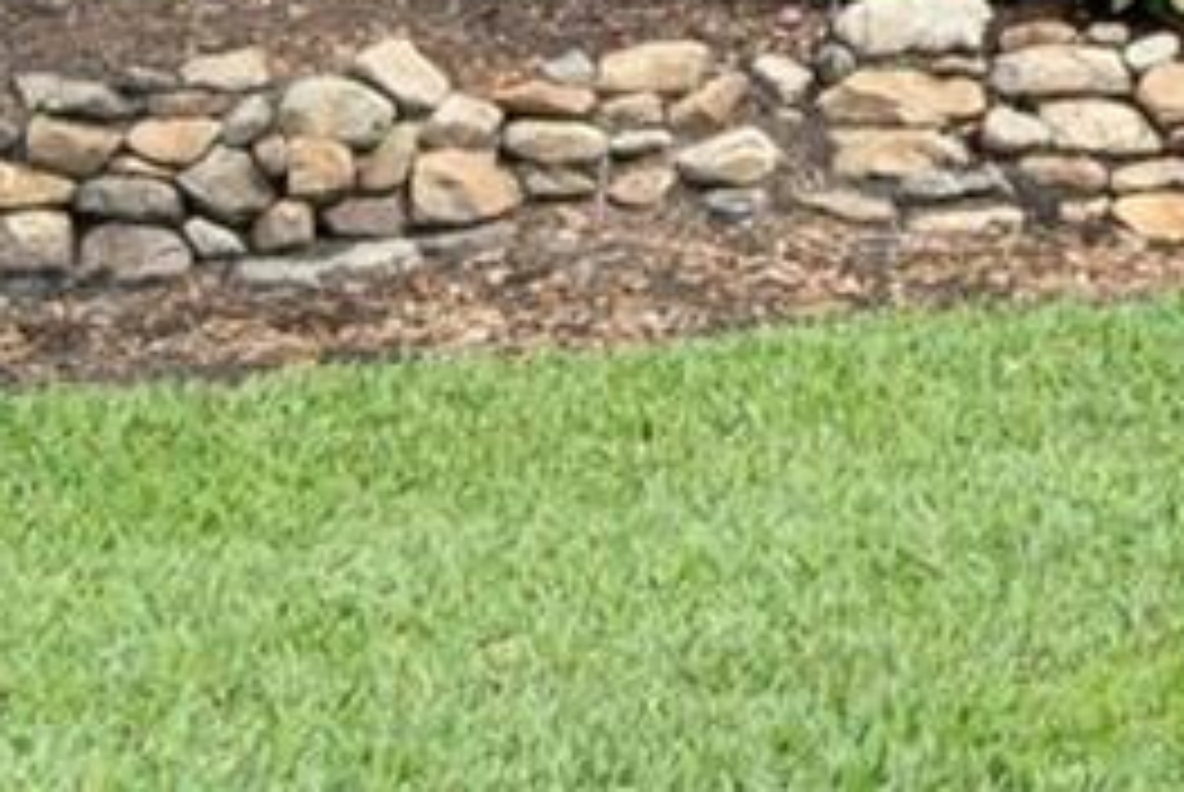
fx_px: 5400
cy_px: -549
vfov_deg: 8.1
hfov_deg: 10.9
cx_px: 2697
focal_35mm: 164
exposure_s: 1/60
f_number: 8
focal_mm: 18
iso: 320
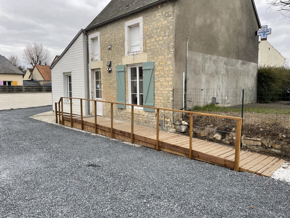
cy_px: 109
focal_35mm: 26
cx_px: 145
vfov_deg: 53.1
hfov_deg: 67.3
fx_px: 218
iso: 32
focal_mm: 4.2
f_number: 1.6
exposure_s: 1/275
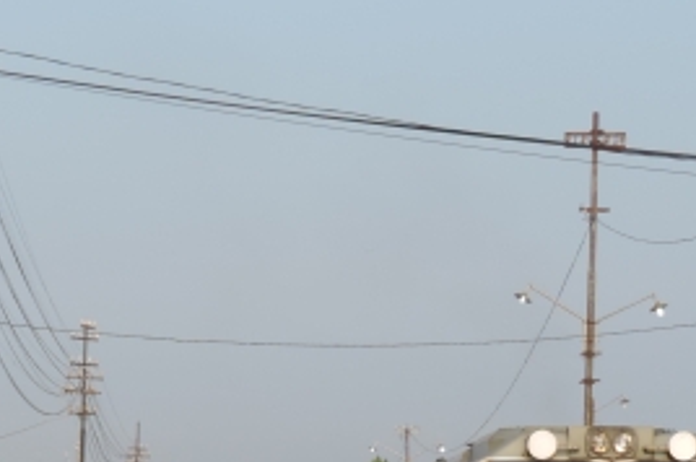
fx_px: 3302
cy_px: 415
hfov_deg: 11.9
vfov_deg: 8.0
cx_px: 36
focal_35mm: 171
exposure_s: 1/400
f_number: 3.7
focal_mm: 9.8
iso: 80
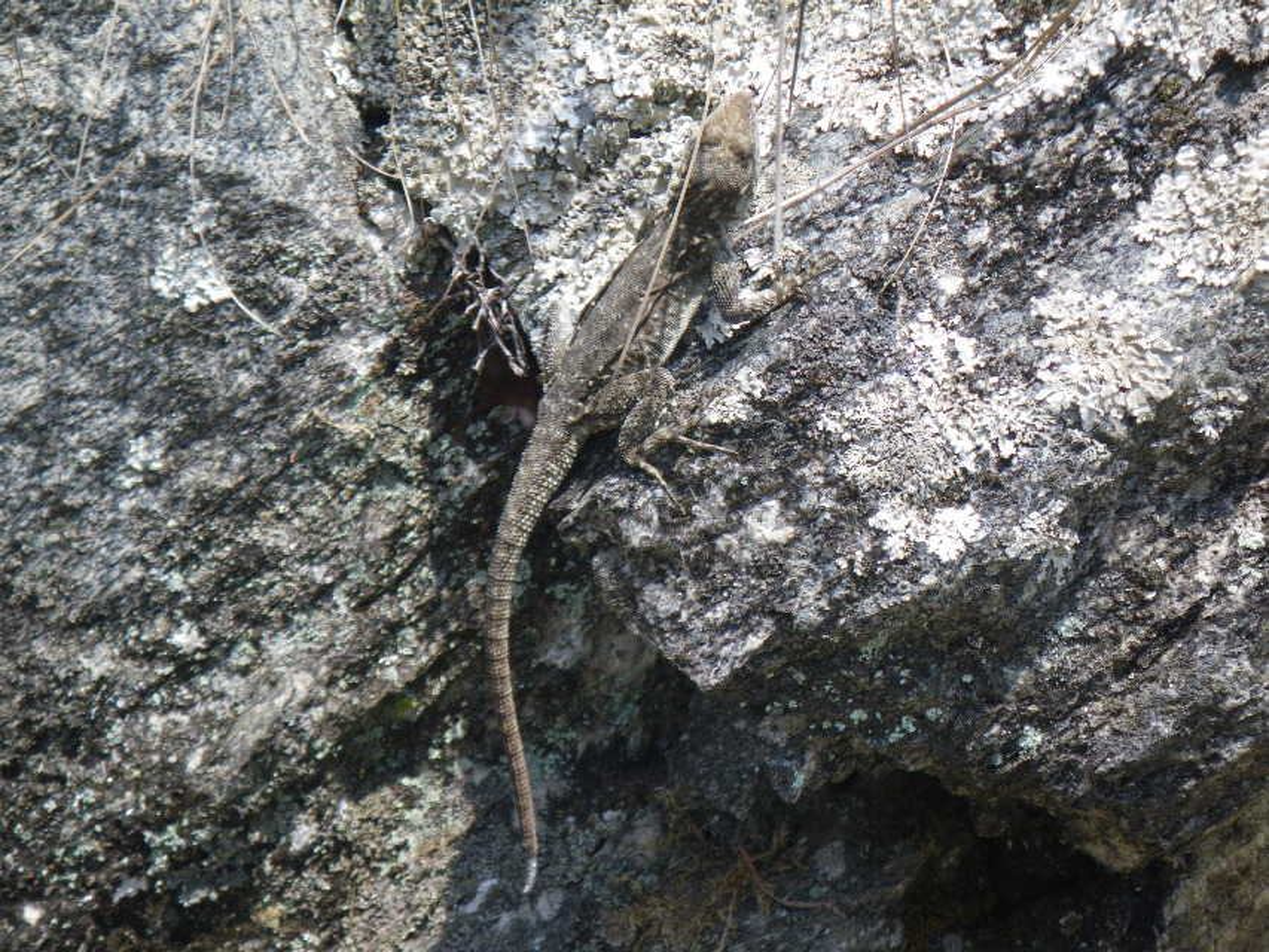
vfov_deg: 10.6
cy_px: 476
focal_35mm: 140
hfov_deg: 14.1
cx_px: 634
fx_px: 5133
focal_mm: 25
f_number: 5.5
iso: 160
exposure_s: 1/250
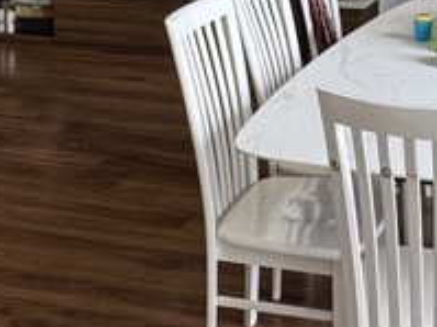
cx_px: 373
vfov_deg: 18.8
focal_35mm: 72
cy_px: -114
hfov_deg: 26.4
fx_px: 908
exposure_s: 1/99
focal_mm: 2.22
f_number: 2.2
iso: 160
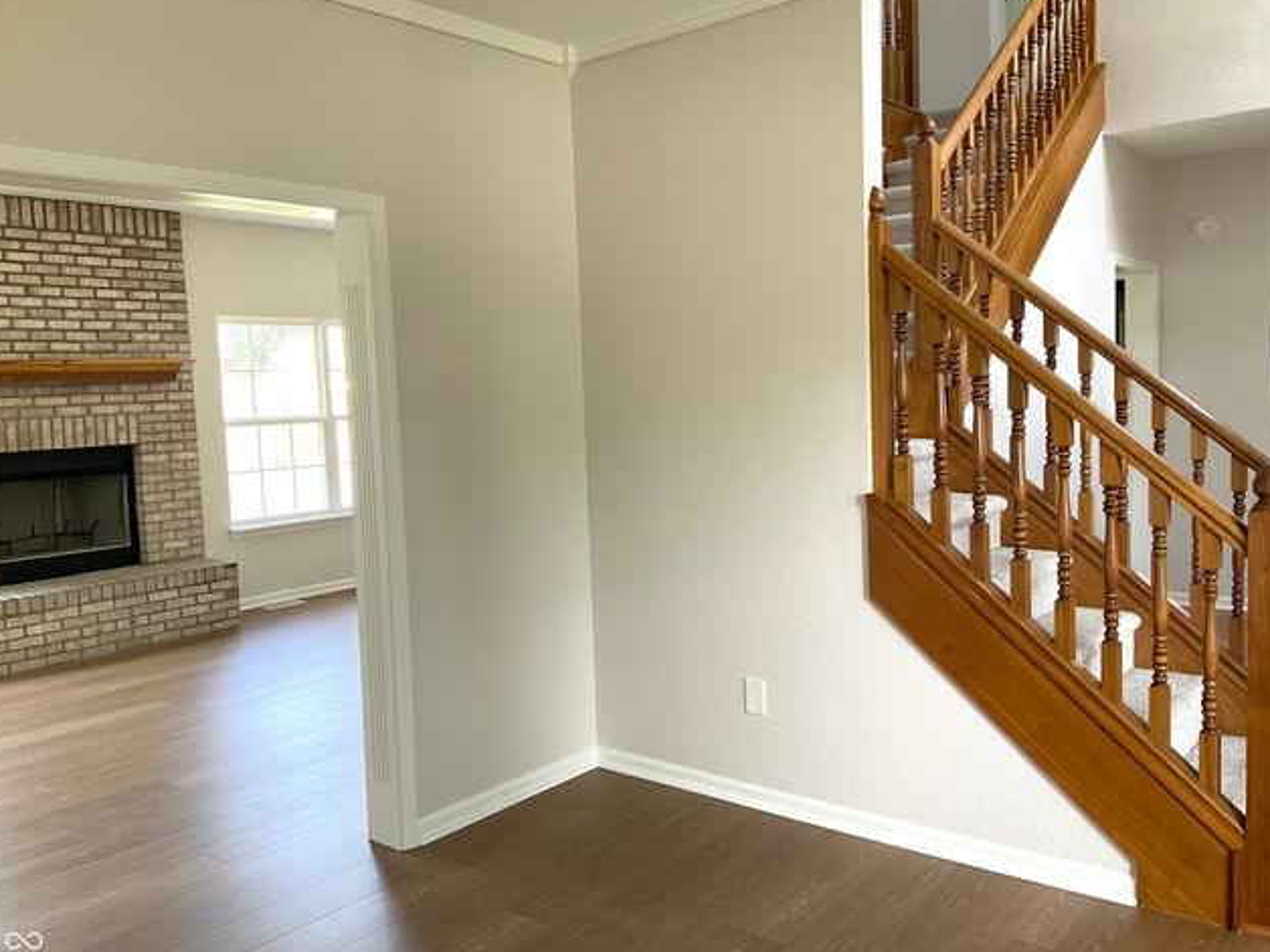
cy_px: 478
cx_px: 643
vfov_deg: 46.8
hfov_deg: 60.0
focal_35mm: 30
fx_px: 1101
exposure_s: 1/60
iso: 50
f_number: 1.8
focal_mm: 3
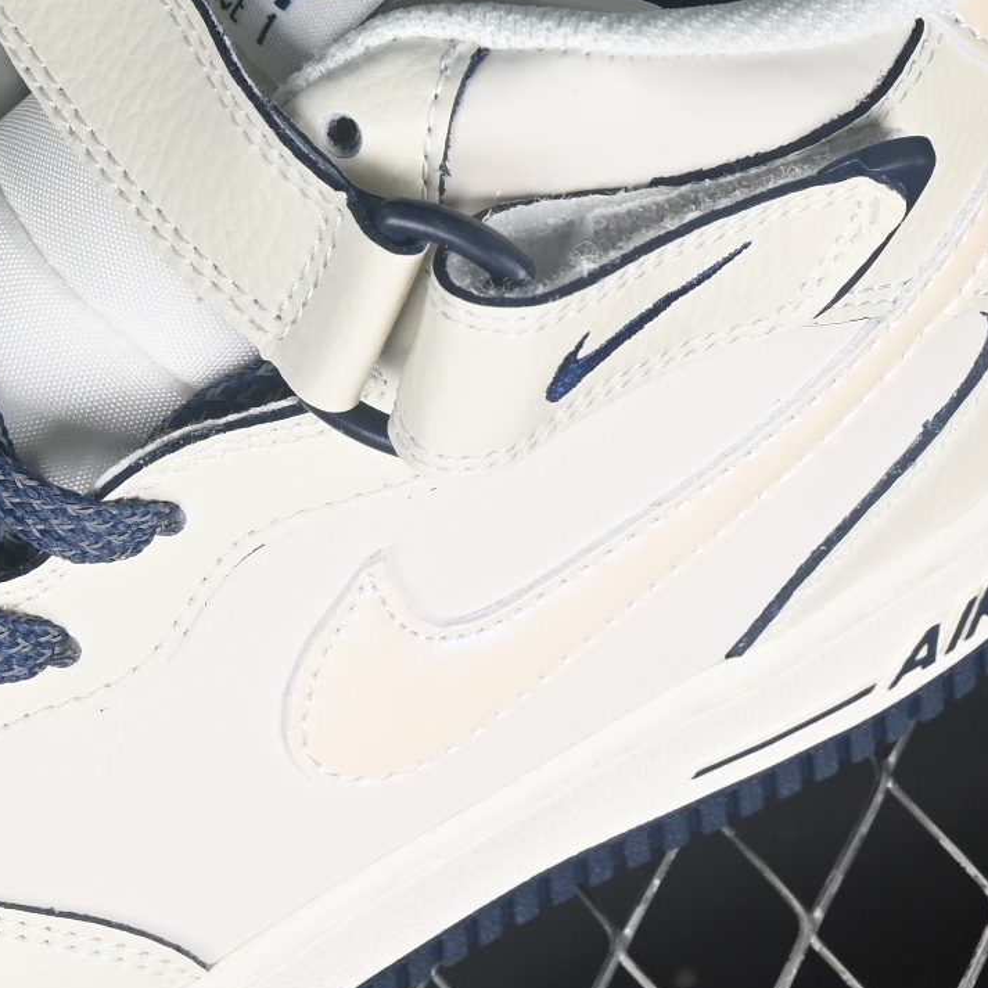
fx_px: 8041
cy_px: 277
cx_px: -218
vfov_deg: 7.0
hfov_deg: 7.0
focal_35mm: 249
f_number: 7.1
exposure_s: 1/80
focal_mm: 50
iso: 160
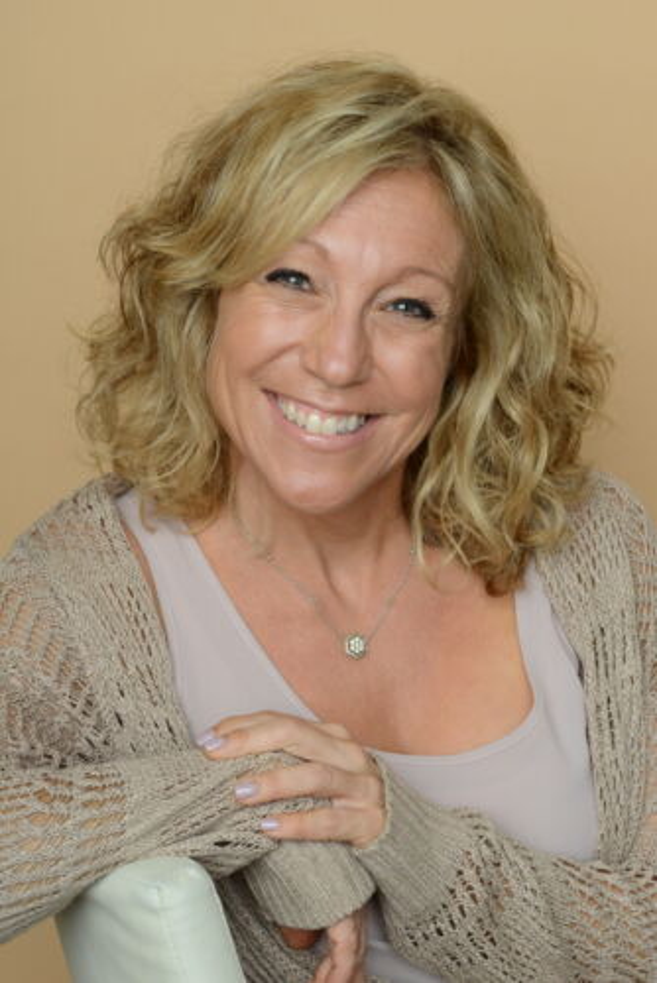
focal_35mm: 105
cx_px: 328
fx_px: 2870
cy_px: 492
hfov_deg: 13.1
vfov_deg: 19.4
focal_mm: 105
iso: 160
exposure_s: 1/160
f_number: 16
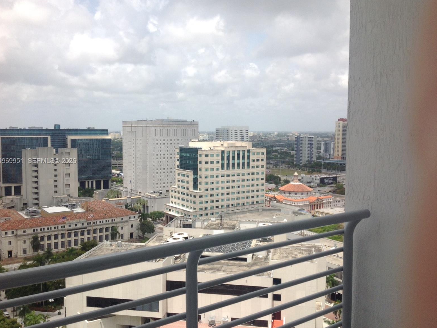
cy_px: 161
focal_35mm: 36
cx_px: 214
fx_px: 455
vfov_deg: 39.7
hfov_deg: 51.3
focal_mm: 4.28
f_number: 2.4
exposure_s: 1/2747
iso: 64
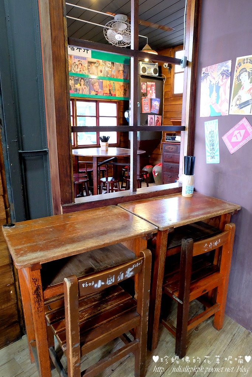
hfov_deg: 53.1
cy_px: 188
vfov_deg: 73.7
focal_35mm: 24
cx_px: 126
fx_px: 252
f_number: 6.4
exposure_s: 1/17
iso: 3200
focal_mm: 16
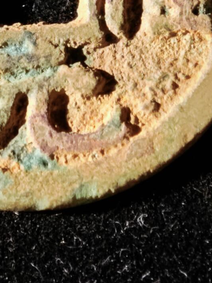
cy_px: -16
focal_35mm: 273
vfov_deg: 7.2
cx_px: 20
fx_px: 2229
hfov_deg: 5.4
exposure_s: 1/100
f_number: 2
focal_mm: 9
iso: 500
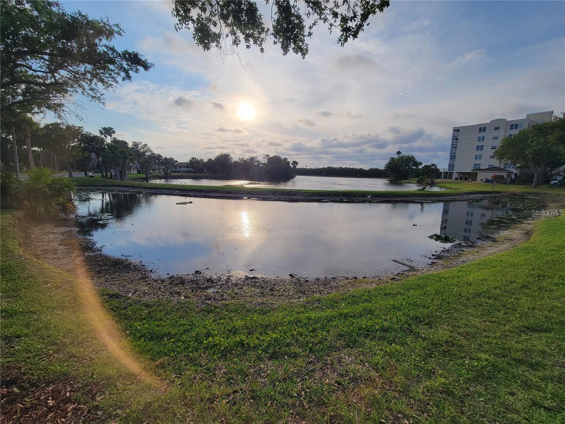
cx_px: 282
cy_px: 212
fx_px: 212
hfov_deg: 106.2
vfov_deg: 89.9
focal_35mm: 13
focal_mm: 2.2
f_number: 2.2
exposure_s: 1/1248
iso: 50
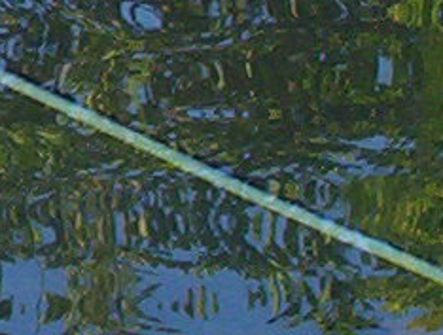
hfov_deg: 2.3
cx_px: -477
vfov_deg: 1.7
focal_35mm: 863
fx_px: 11078
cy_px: -528
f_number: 4.62
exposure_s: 1/460
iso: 100
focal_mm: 16.3
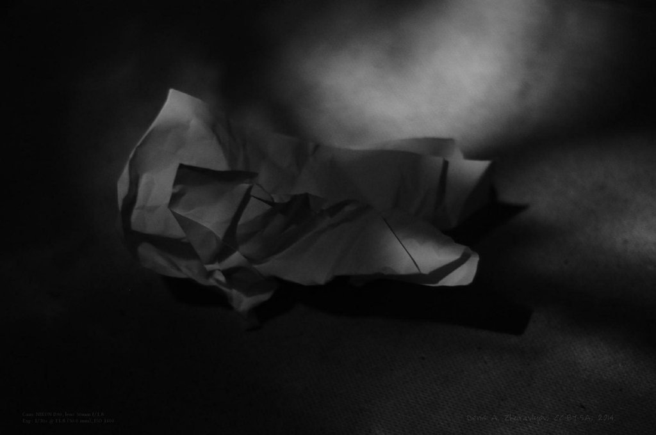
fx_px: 1365
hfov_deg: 27.0
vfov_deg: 18.1
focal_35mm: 75
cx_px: 328
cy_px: 218
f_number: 1.8
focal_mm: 50
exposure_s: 1/30
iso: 1600
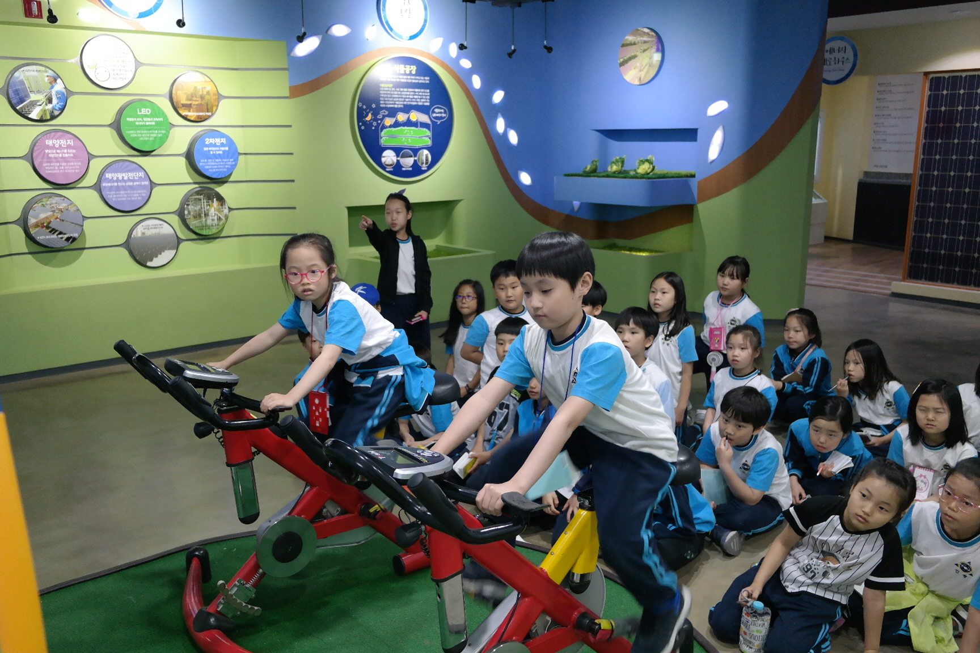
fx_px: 817
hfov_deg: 61.9
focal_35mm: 30
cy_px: 326
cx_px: 490
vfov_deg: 43.6
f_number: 3.5
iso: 1600
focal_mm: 20
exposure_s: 1/40
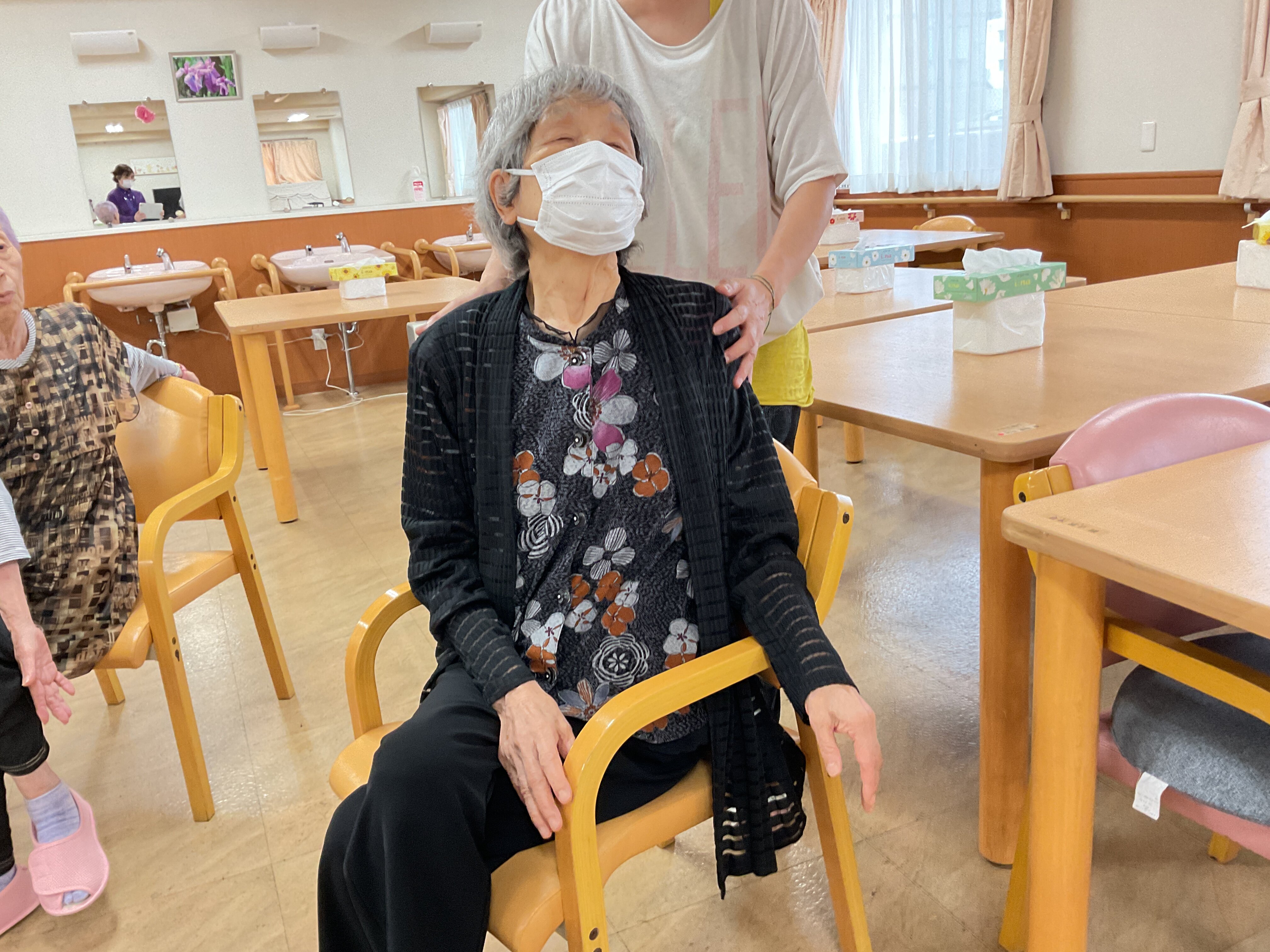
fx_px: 1064
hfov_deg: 61.7
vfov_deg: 48.2
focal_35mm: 29
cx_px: 635
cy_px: 476
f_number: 1.8
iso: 250
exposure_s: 1/60
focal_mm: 3
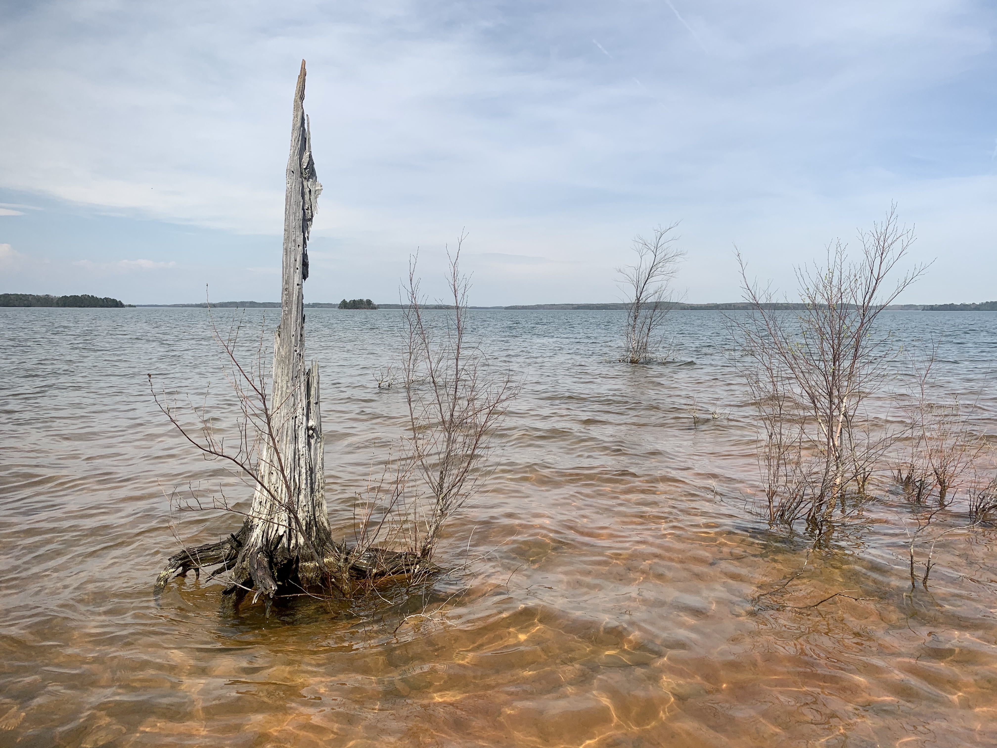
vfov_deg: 53.1
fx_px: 749
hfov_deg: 67.3
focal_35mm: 26
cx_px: 498
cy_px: 374
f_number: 1.8
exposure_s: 1/2994
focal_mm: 4.25
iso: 25
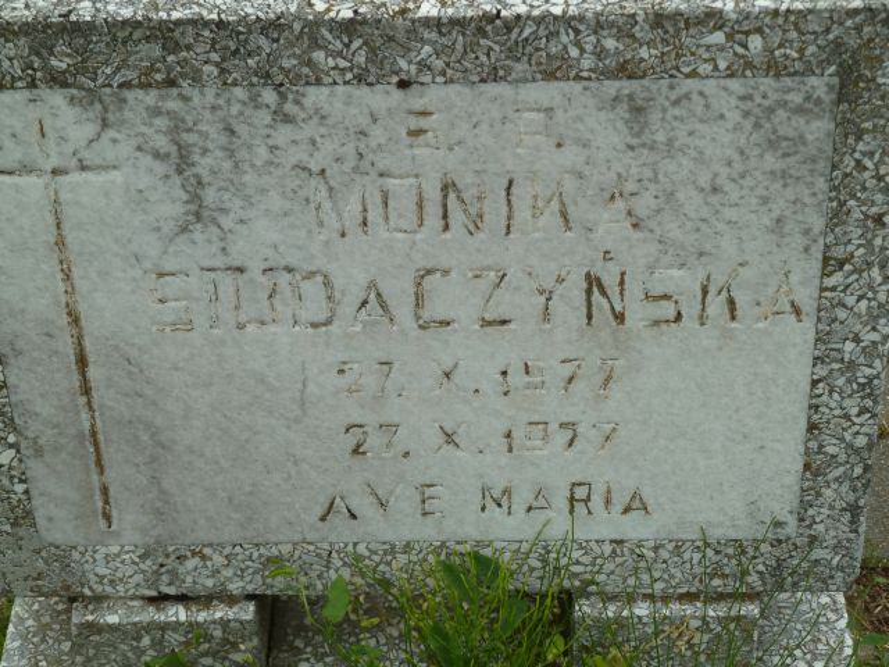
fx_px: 2132
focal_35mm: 83
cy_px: 334
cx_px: 444
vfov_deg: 17.8
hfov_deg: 23.6
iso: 80
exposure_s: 1/100
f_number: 4.2
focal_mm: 13.7
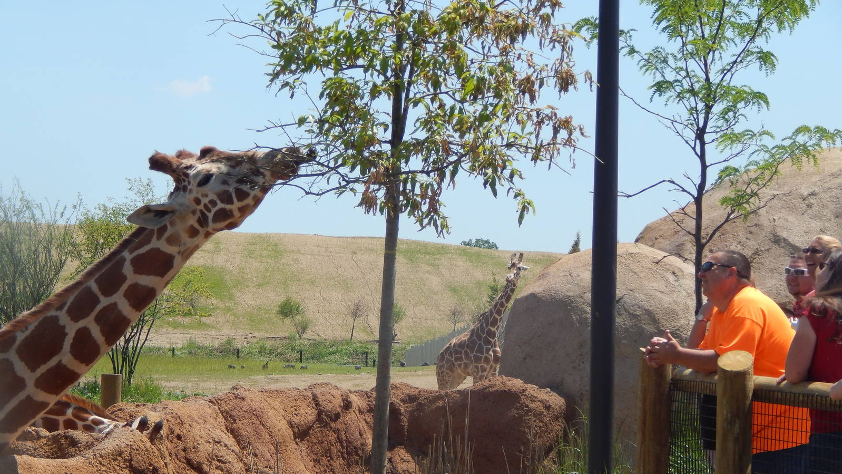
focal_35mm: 144
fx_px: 3215
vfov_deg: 8.4
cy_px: 299
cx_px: 421
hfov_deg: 14.9
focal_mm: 23.4
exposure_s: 1/800
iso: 125
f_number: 4.8
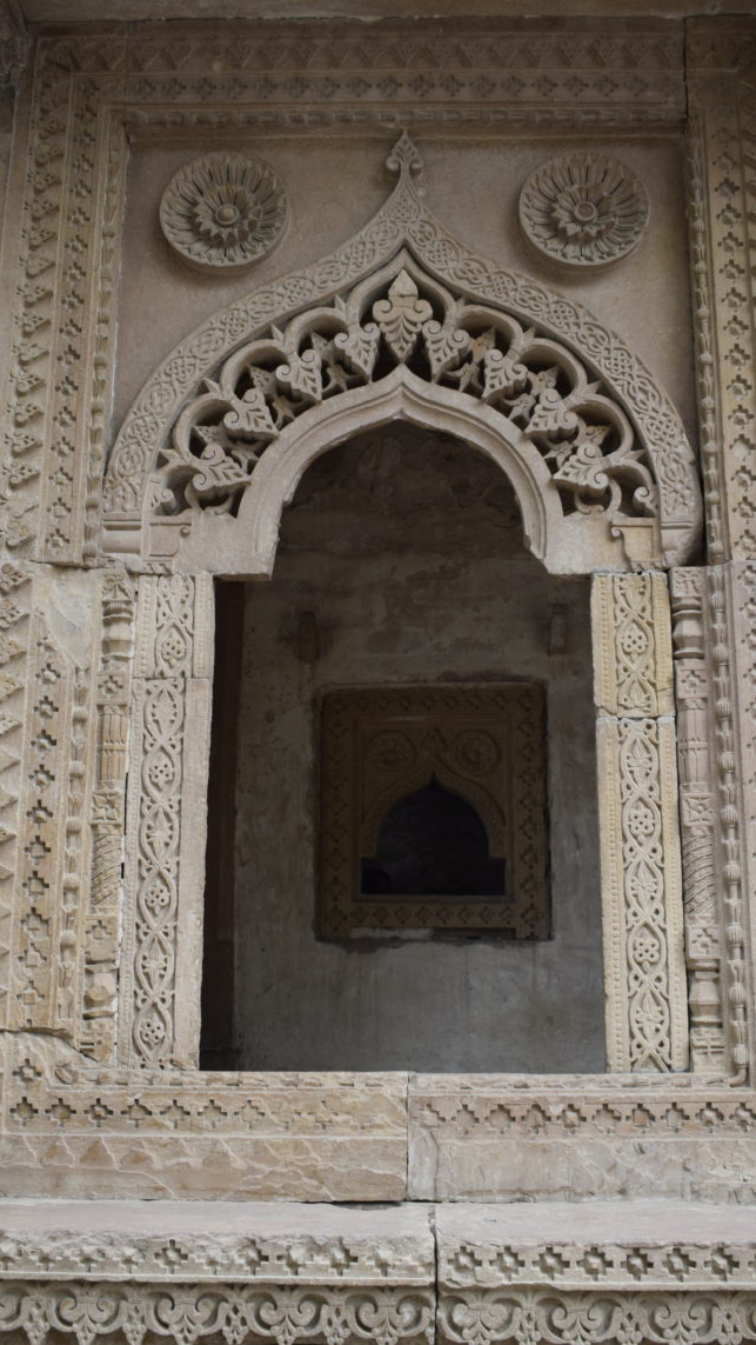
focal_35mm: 38
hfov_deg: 31.2
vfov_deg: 52.8
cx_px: 387
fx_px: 1354
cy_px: 674
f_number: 5.6
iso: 400
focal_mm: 24
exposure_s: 1/125
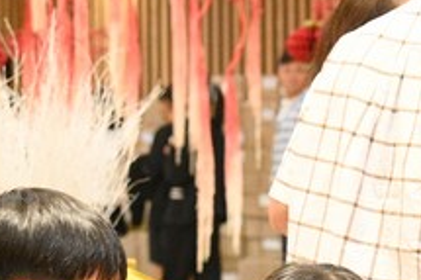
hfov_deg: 14.0
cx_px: 388
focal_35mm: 145
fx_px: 1694
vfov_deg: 9.4
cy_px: 225
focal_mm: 48
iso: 16000
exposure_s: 1/400
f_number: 4.5
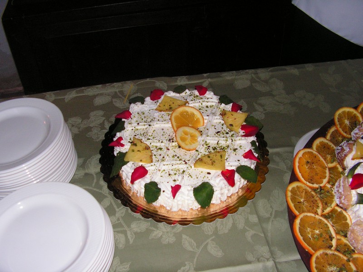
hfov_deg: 51.4
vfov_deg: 39.7
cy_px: 136
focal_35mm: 36
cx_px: 182
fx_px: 378
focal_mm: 6
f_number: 3.2
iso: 200
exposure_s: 1/40
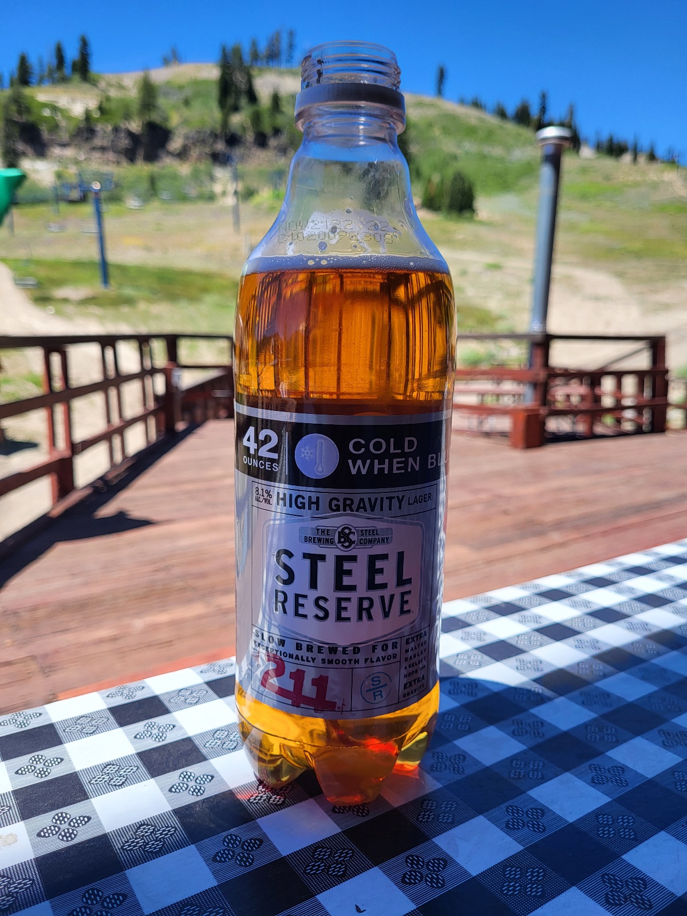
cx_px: 344
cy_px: 458
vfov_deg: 67.3
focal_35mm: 26
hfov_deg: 53.1
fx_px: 688
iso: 40
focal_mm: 5.4
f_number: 1.8
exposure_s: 1/1250
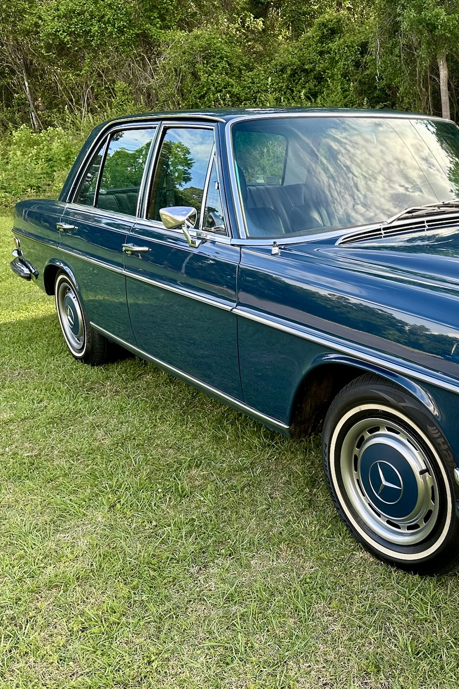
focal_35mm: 34
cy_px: 344
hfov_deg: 35.9
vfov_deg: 55.8
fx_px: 650
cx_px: 436
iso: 80
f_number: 1.78
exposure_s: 1/462
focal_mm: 6.86
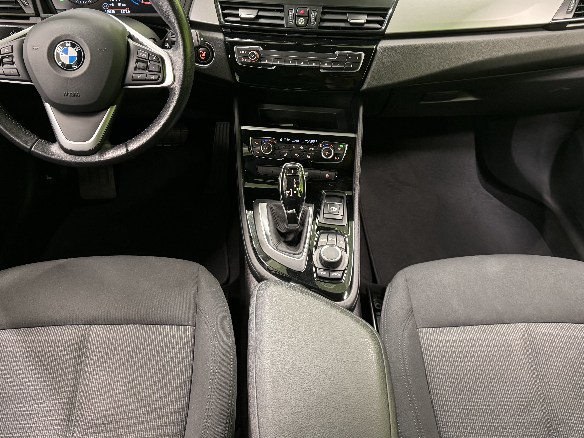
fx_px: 540
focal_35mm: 32
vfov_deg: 43.8
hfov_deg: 56.8
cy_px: 166
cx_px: 280
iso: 800
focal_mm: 6.76
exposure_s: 1/33
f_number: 1.78
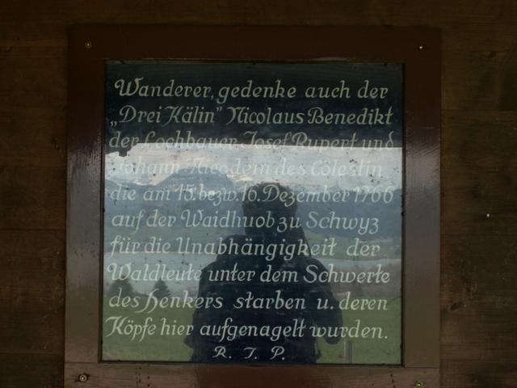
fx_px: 956
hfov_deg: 30.3
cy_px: 194
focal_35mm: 64
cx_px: 258
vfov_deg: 22.9
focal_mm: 10.72
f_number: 4
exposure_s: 1/50
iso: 50
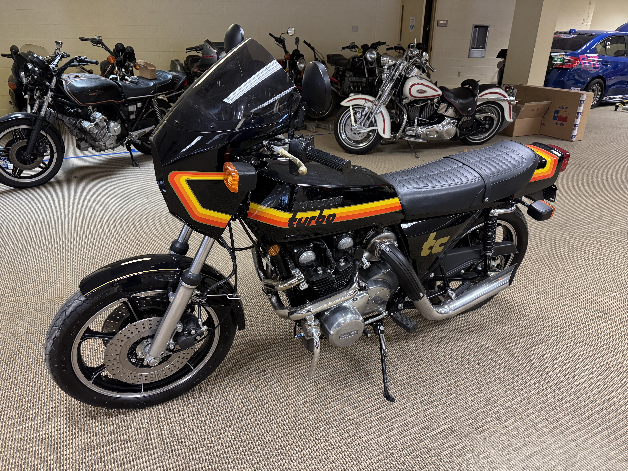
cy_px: 236
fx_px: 435
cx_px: 314
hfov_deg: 71.6
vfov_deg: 56.8
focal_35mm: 24
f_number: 1.78
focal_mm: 6.76
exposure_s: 1/60
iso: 400
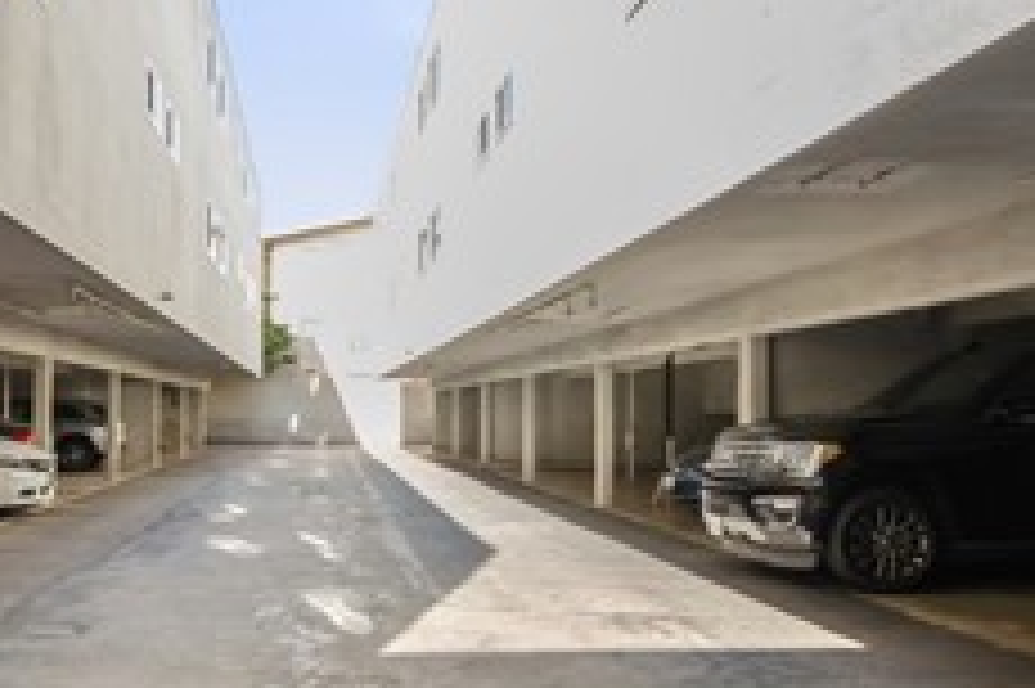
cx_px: 360
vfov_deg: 33.8
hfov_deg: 48.9
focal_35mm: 39
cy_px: 472
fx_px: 1120
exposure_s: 1/15
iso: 100
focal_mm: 14
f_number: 14
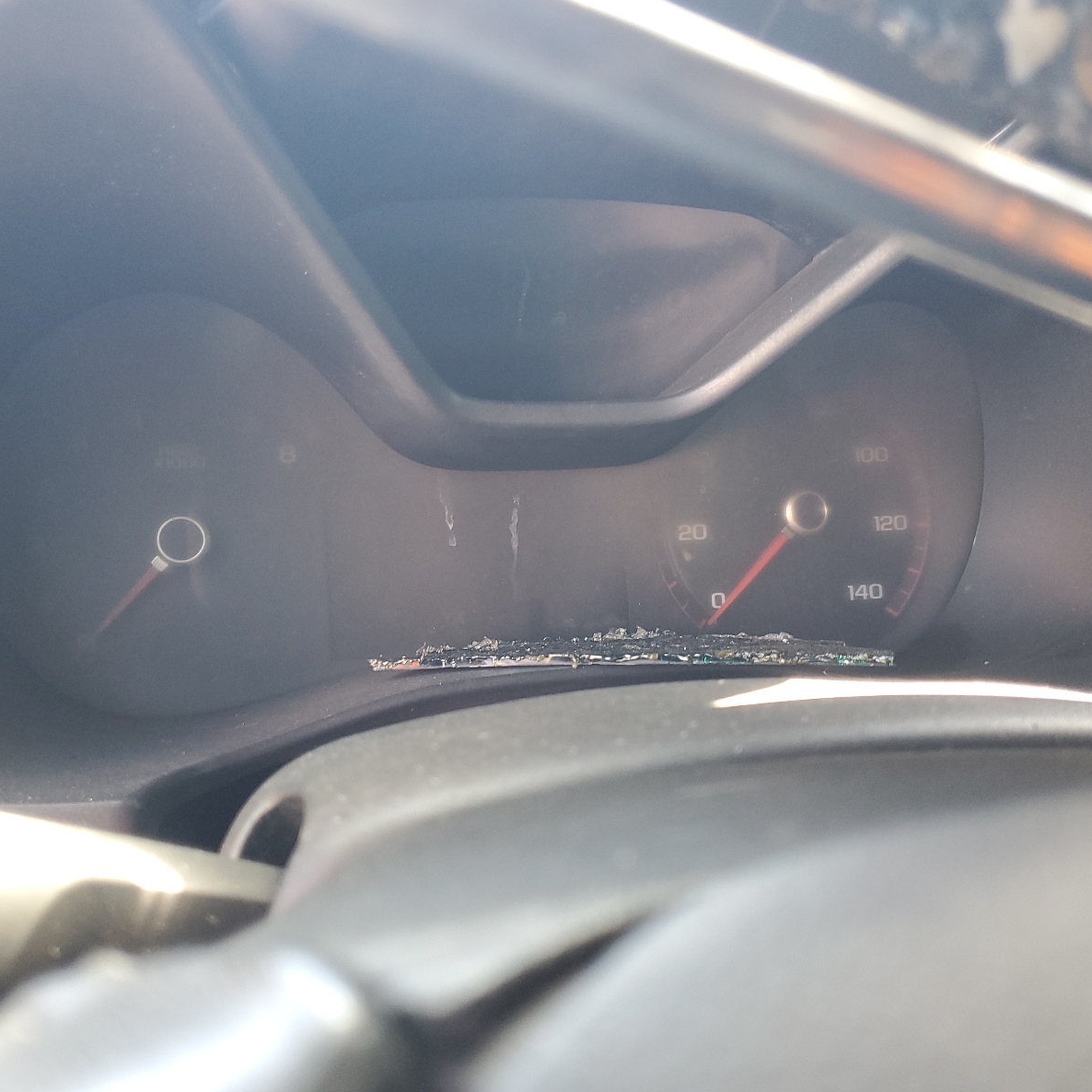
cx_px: 550
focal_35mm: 31
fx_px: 1106
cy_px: 548
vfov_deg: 52.5
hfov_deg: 52.5
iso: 123
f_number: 1.5
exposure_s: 1/60.2
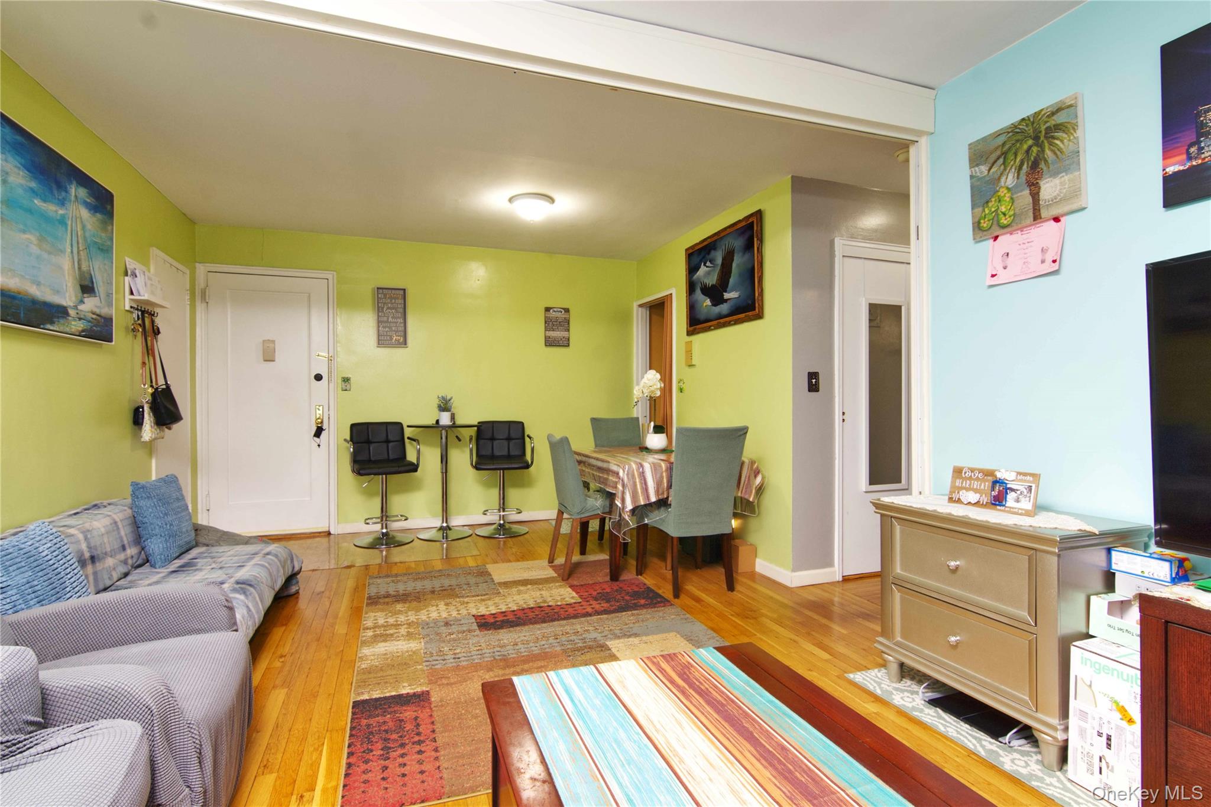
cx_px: 606
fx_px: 555
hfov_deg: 95.0
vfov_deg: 72.1
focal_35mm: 16
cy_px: 404
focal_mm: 11
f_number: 9
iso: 320
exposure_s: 1/15
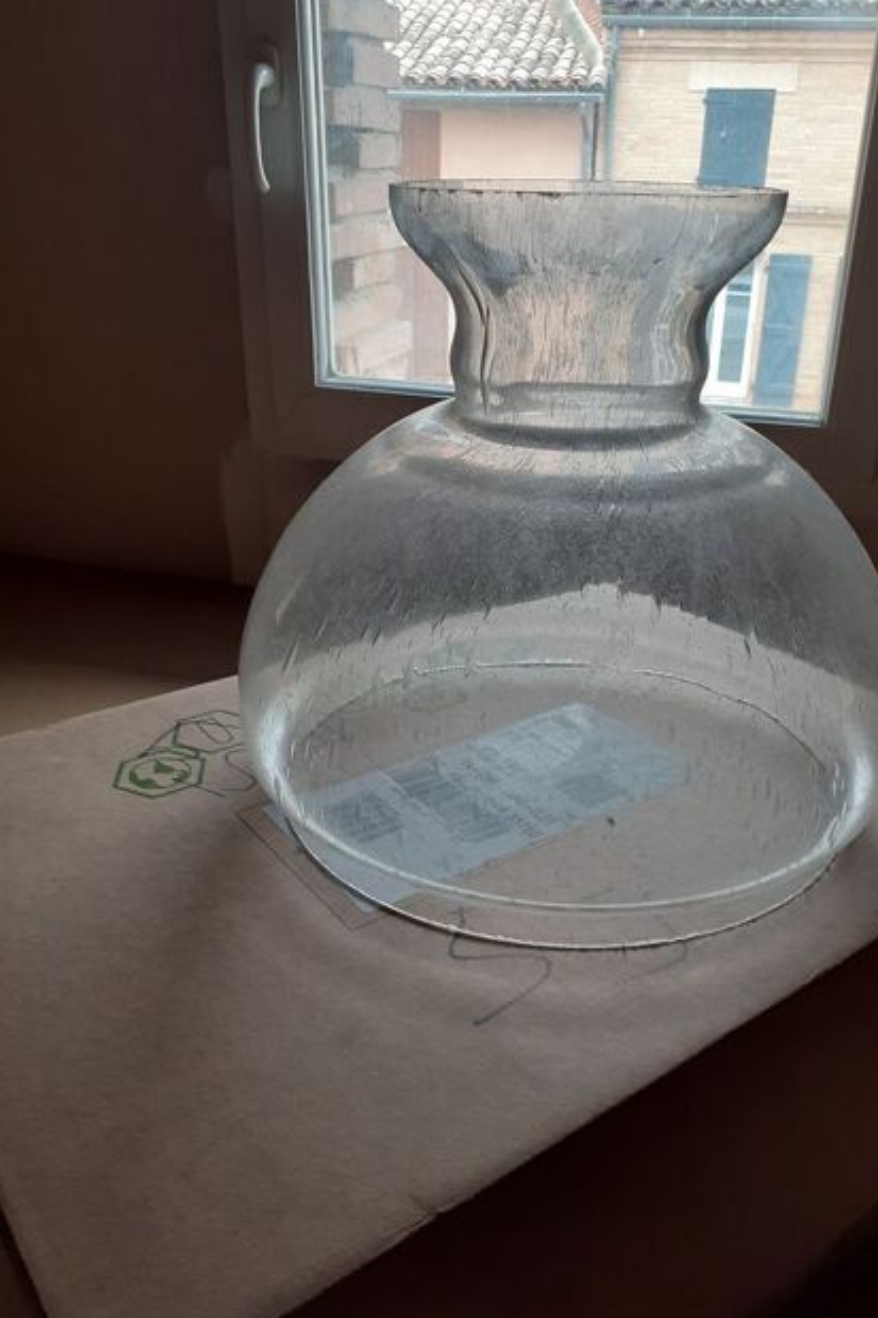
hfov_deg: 44.8
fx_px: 1061
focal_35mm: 29
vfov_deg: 63.7
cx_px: 497
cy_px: 678
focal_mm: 3.6
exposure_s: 1/50
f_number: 1.9
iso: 40
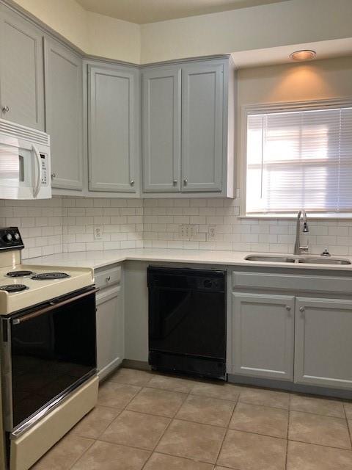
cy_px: 235
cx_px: 176
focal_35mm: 28
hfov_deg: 49.7
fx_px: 380
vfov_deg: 63.4
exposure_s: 1/60
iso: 160
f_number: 1.8
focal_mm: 3.99
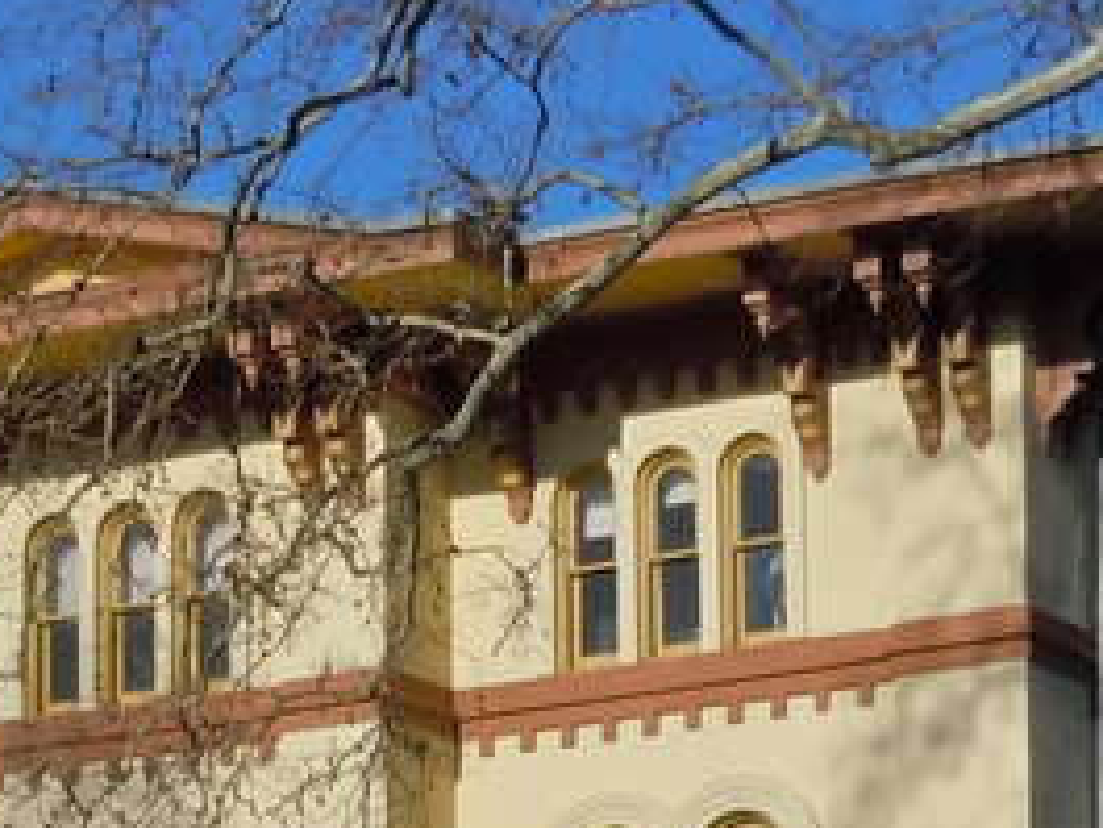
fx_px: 4335
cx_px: 470
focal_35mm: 136
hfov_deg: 14.5
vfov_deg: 10.7
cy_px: 1040
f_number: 9.2
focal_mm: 8.1
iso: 100
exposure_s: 1/320
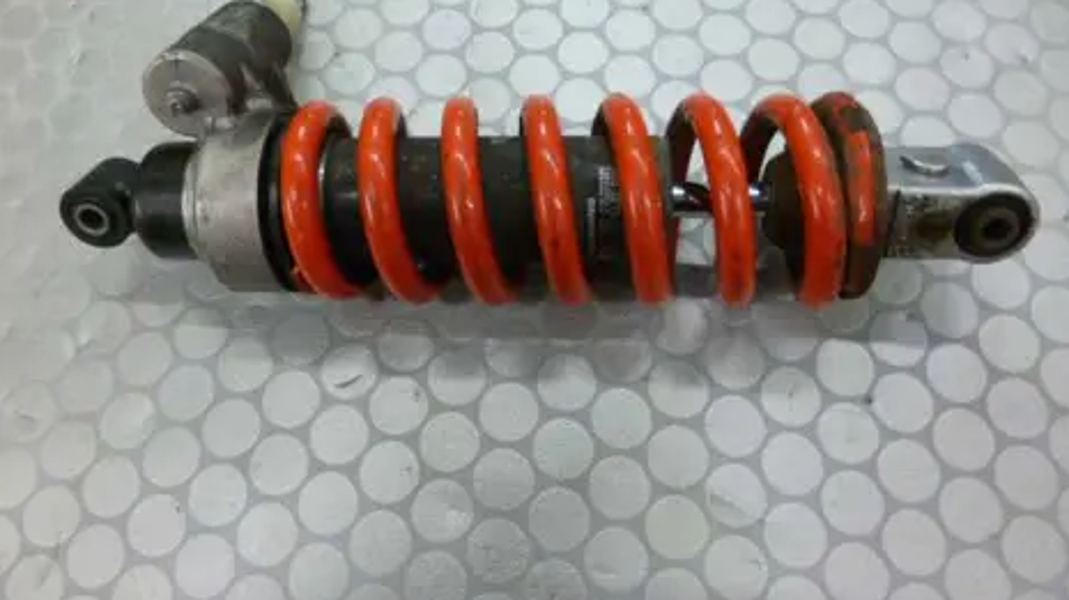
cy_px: 209
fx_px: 765
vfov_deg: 42.4
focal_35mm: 27
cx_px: 538
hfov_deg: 69.9
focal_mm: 4.3
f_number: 2.5
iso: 400
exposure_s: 1/30
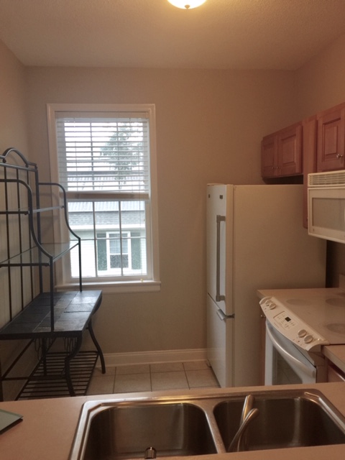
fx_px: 385
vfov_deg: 61.7
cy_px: 230
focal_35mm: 29
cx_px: 172
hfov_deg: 48.2
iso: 50
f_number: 2.2
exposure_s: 1/30
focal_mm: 4.15
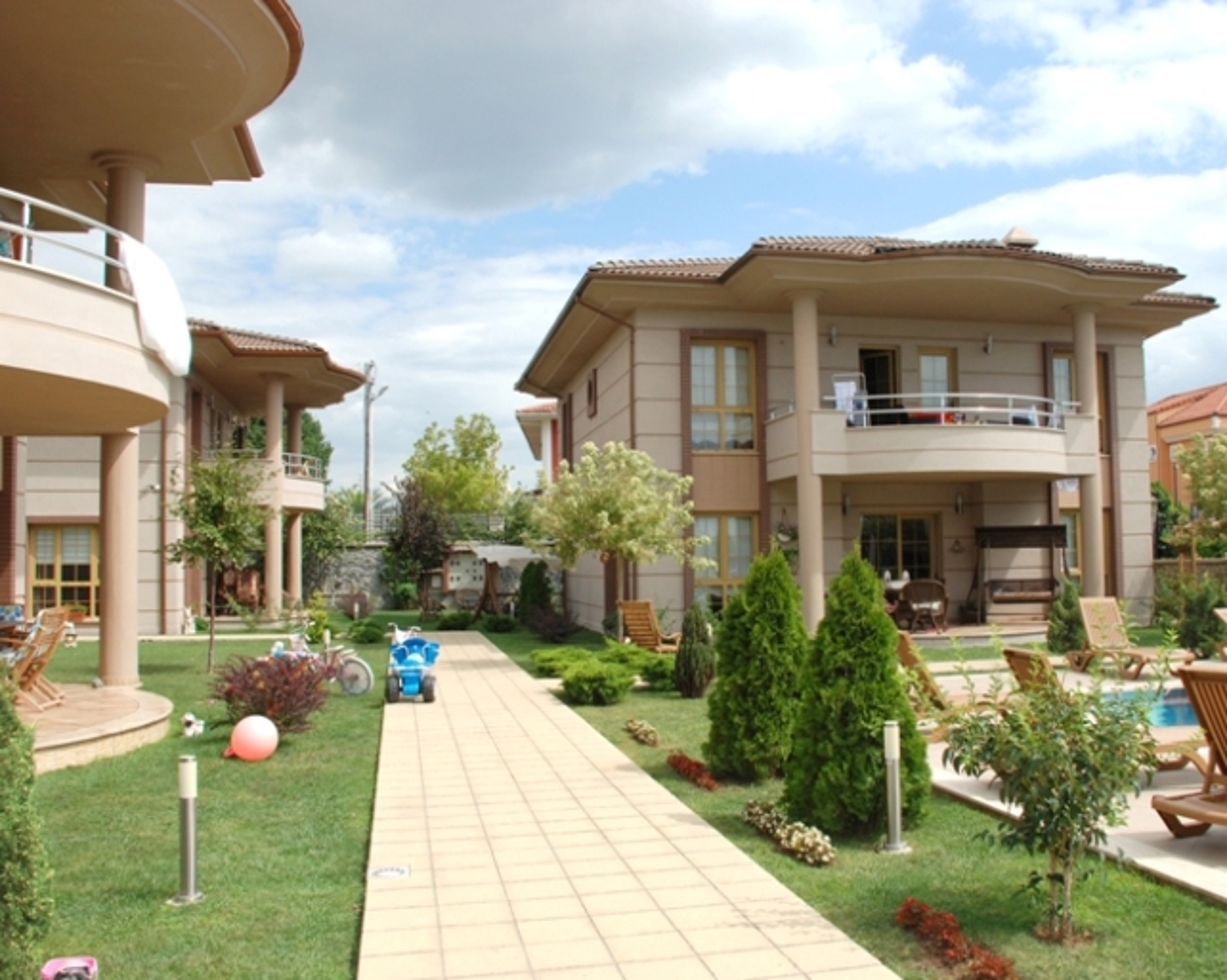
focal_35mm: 31
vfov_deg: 47.1
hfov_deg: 57.0
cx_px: 686
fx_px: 1125
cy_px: 496
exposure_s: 1/200
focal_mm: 18
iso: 160
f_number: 9
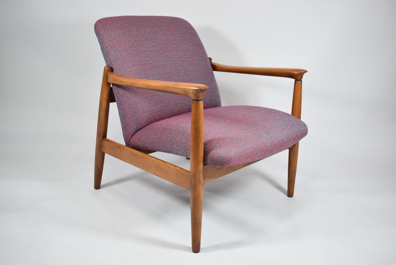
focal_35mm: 34
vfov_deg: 38.4
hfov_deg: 55.1
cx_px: 198
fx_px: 380
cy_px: 132
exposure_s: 1/125
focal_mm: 23
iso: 900
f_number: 4
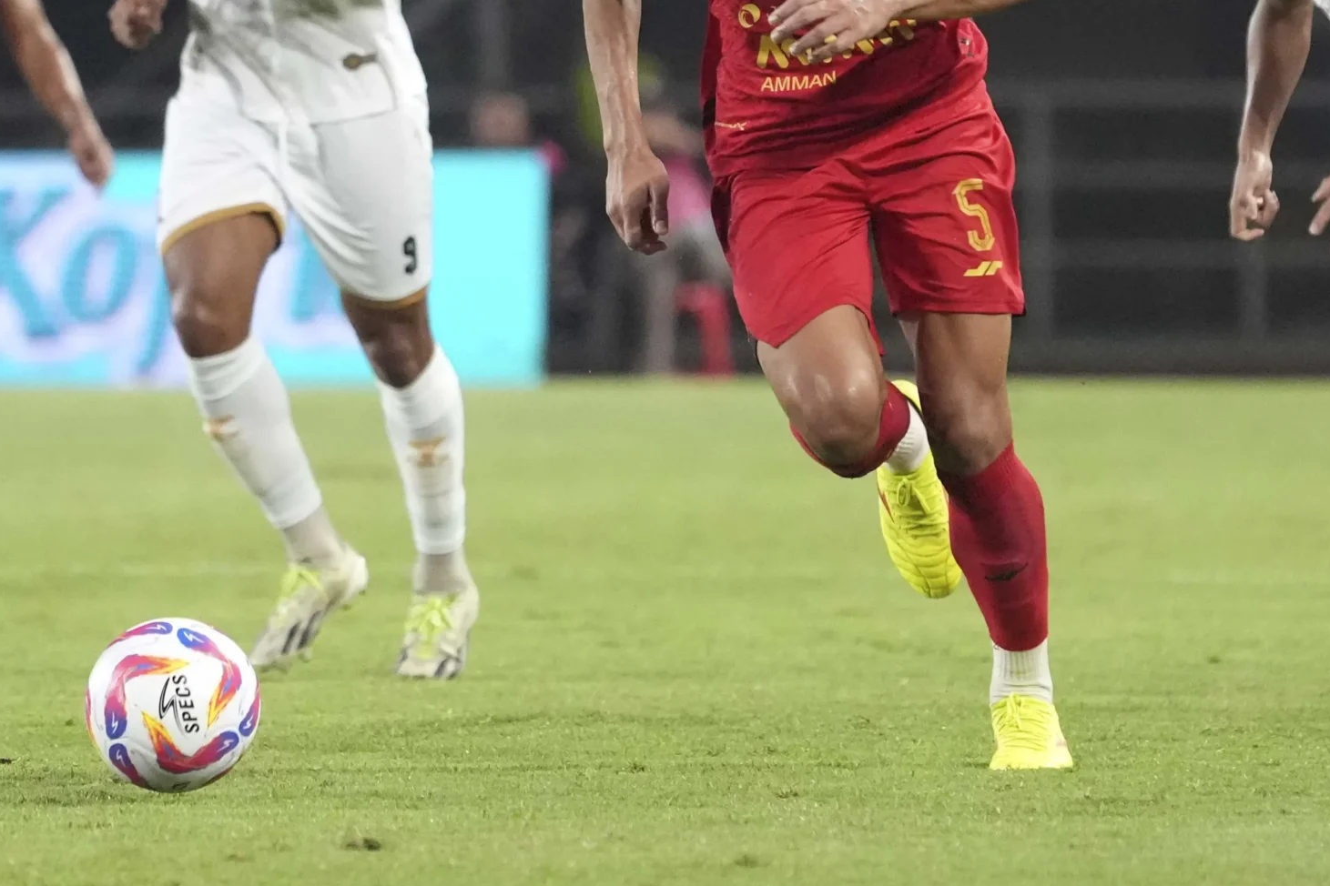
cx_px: 577
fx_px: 23827
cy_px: 114
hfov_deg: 3.2
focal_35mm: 645
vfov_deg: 2.1
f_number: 6.3
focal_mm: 368
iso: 8000
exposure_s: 1/1000
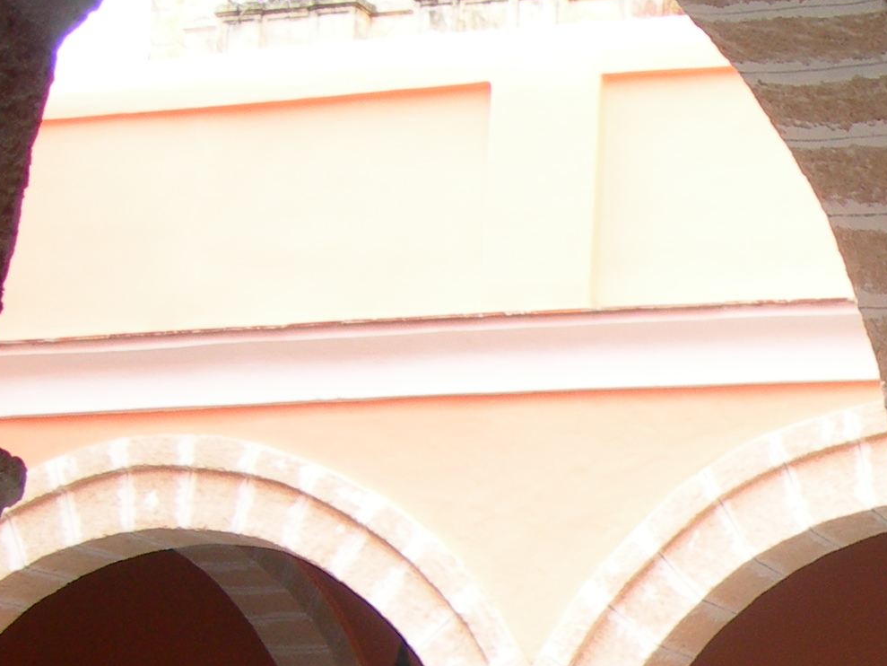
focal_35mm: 118
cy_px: 868
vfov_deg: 12.2
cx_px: 1284
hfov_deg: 15.5
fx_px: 3024
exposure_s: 1/157
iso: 50
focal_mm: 7.8
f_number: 2.8
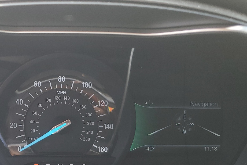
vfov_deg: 28.2
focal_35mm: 47
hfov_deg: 40.5
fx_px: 322
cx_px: 55
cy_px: 124
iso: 50
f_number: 1.5
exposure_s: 1/217
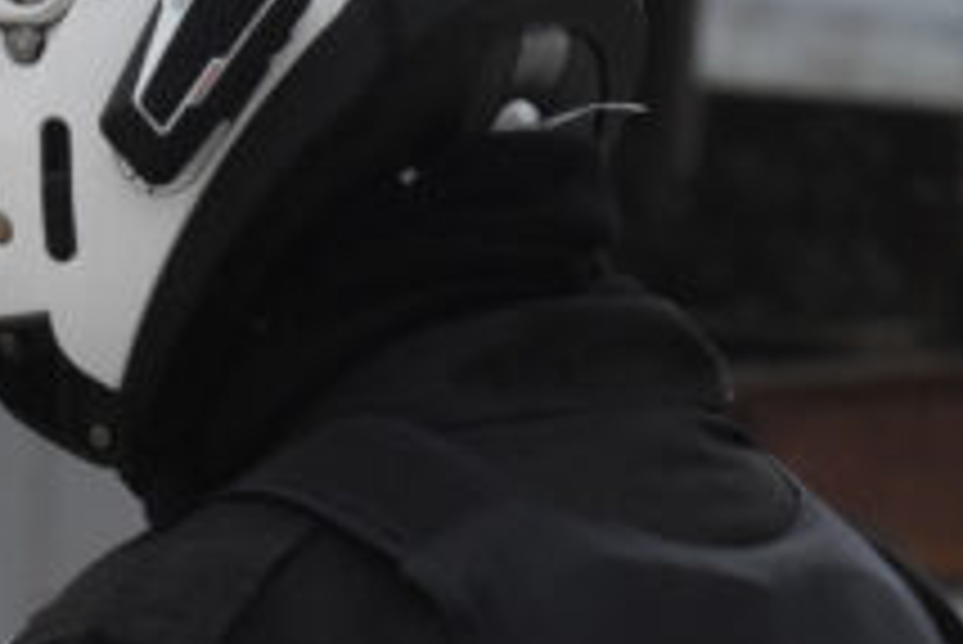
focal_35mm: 1078
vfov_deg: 1.3
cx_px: -490
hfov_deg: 1.9
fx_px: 28855
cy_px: 1020
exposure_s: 1/4000
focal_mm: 150
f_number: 8
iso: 2000
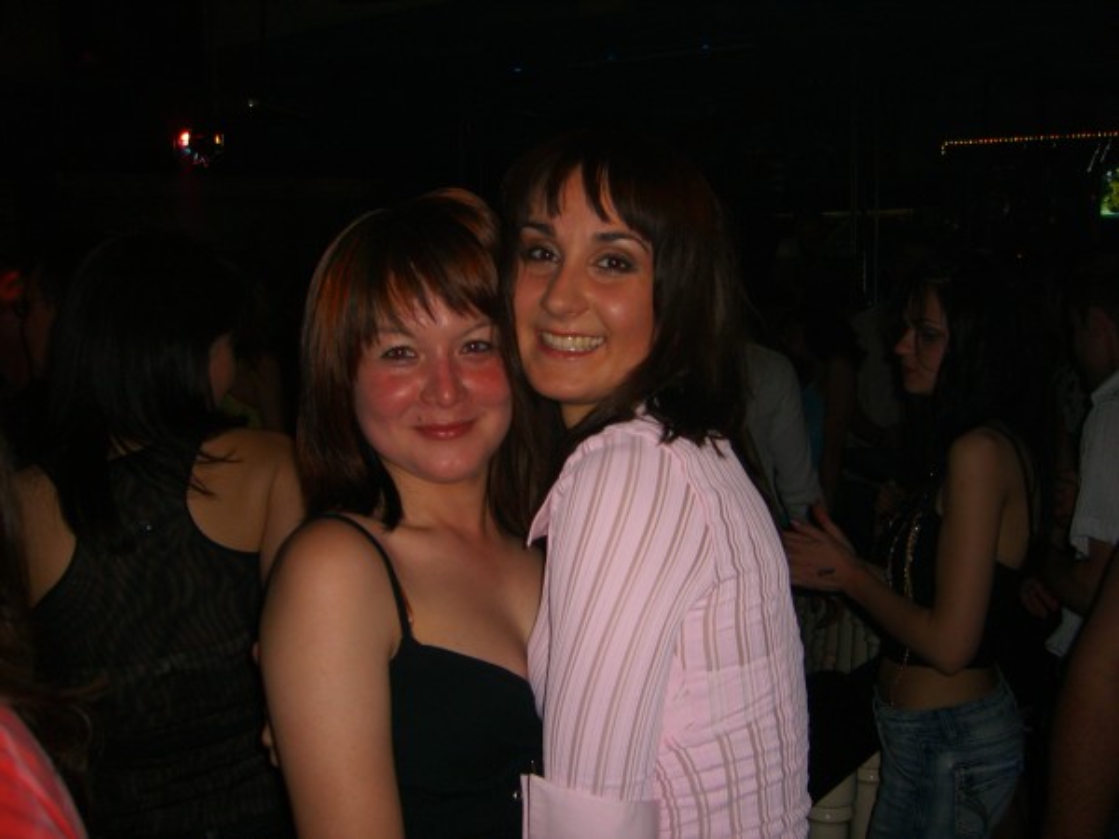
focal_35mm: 38
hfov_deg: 49.0
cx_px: 560
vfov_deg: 37.7
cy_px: 420
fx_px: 1228
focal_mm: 7.9
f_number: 2.8
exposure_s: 1/60
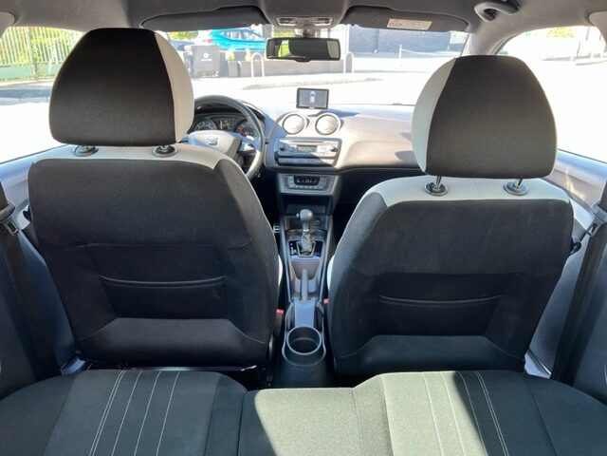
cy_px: 228
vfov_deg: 53.1
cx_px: 304
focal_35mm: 26
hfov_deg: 67.3
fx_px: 456
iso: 100
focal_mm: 5.7
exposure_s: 1/121
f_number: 1.5
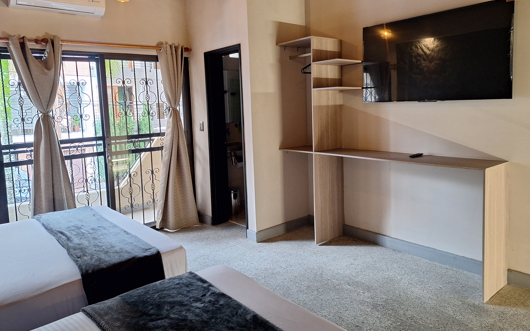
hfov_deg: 72.5
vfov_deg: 49.0
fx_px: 361
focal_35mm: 25
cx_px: 270
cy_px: 132
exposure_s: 1/40
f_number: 1.8
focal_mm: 5.54
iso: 200
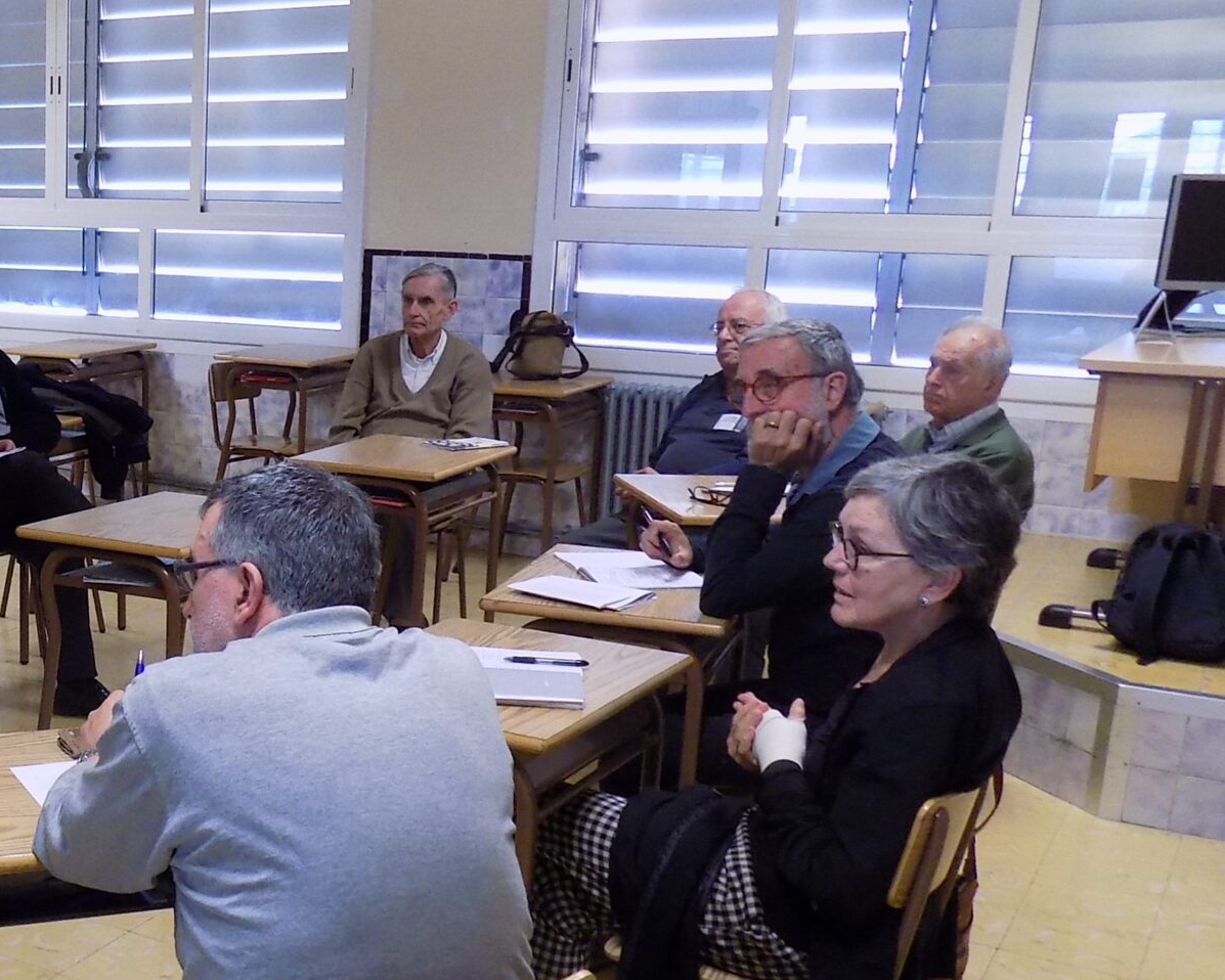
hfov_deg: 35.5
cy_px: 635
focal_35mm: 48
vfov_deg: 31.3
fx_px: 1741
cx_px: 30
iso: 280
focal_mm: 4
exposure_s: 1/30
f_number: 3.1
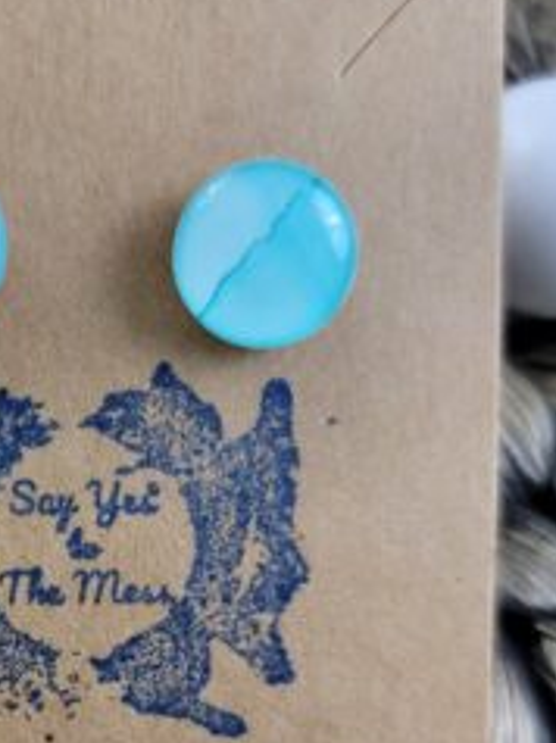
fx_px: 1201
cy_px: 545
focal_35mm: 56
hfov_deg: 25.4
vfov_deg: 33.8
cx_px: 81
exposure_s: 1/40
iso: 250
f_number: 1.8
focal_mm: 6.7
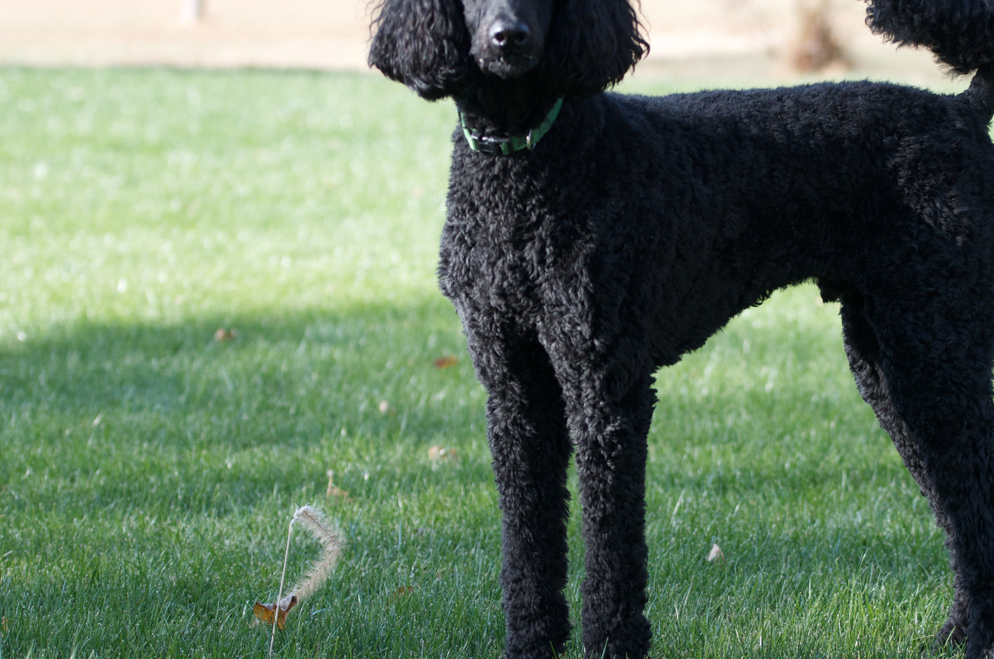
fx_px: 4381
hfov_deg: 12.9
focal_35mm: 159
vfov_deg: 8.6
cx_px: 710
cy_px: 320
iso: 400
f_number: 2.8
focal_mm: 70
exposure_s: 1/1250
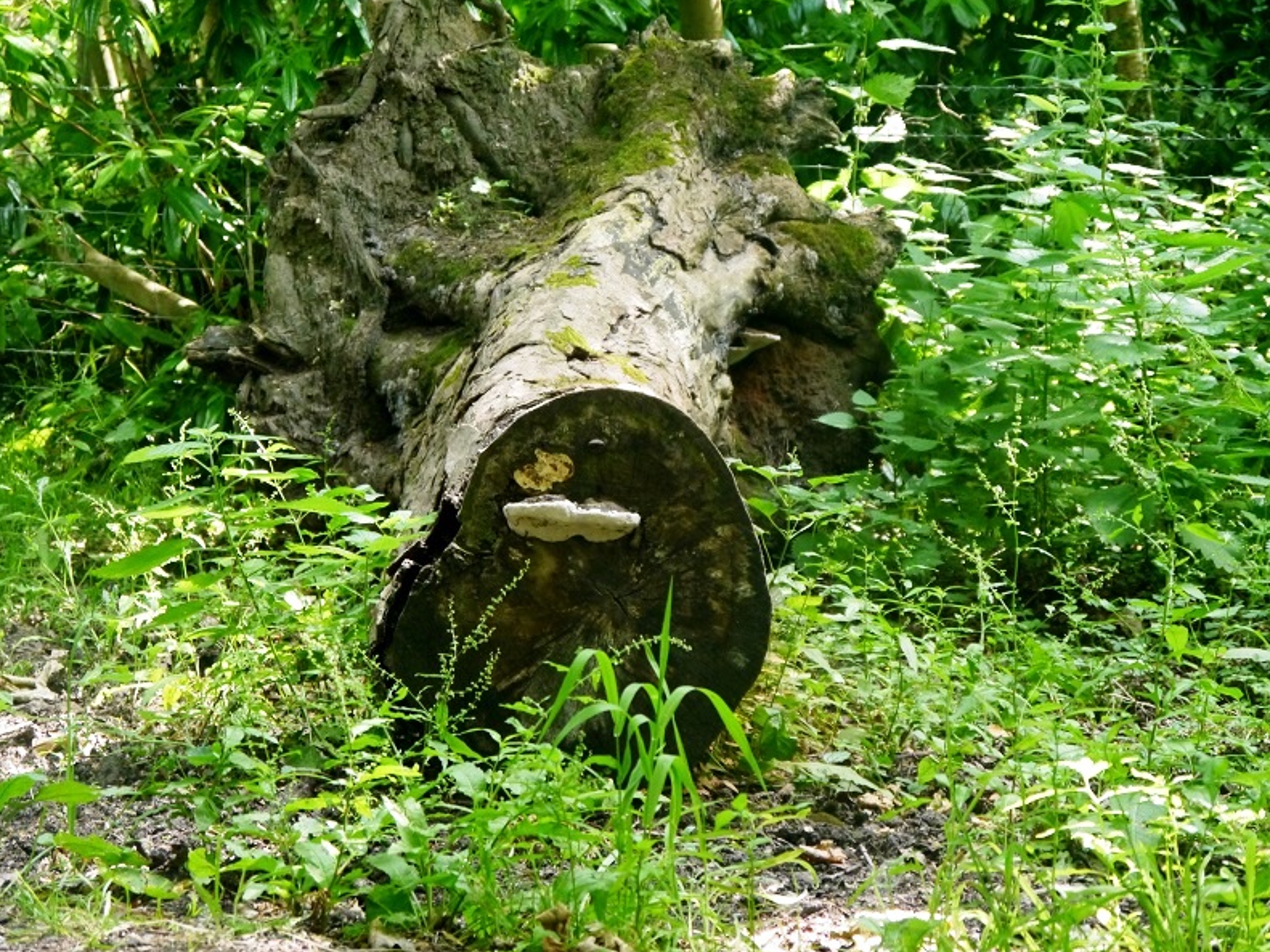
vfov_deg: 17.4
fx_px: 3118
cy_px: 474
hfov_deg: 23.0
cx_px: 633
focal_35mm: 85
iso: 1250
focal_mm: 42
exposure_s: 1/80
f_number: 5.6
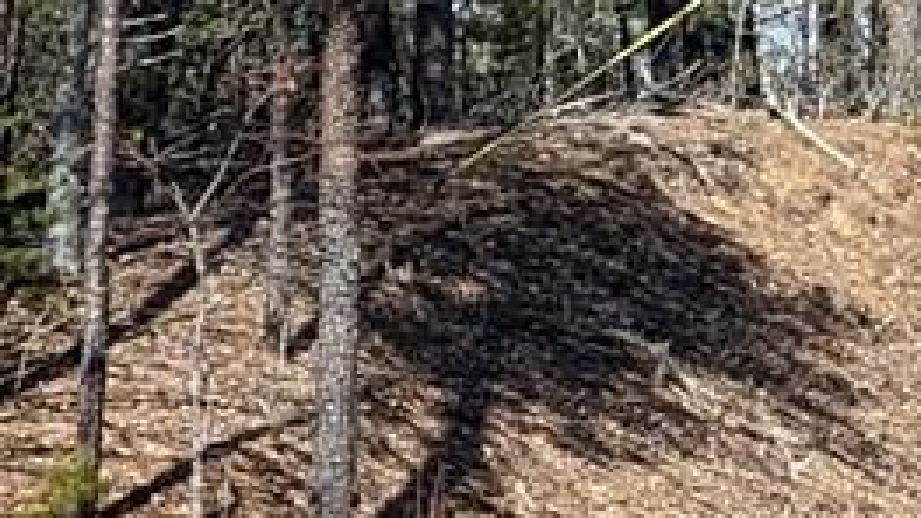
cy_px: 686
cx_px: -1180
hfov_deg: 8.7
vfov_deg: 5.3
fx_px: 5593
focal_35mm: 229
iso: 56
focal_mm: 4.38
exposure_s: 1/2128
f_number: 1.73
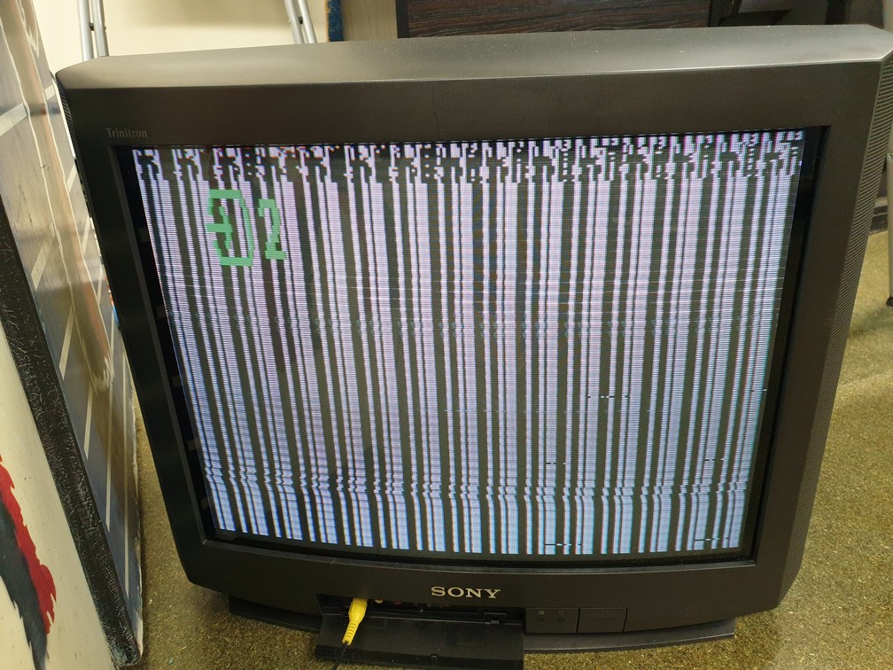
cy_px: 335
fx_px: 671
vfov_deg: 53.1
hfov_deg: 67.3
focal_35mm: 26
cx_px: 446
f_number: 2.4
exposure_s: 1/60
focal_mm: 4.3
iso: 320
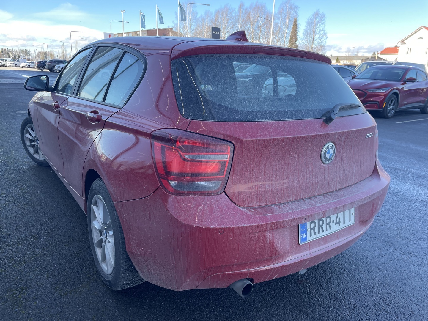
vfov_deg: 53.1
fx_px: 321
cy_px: 160
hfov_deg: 67.3
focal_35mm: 26
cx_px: 214
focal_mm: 4.2
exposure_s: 1/310
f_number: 1.6
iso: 32
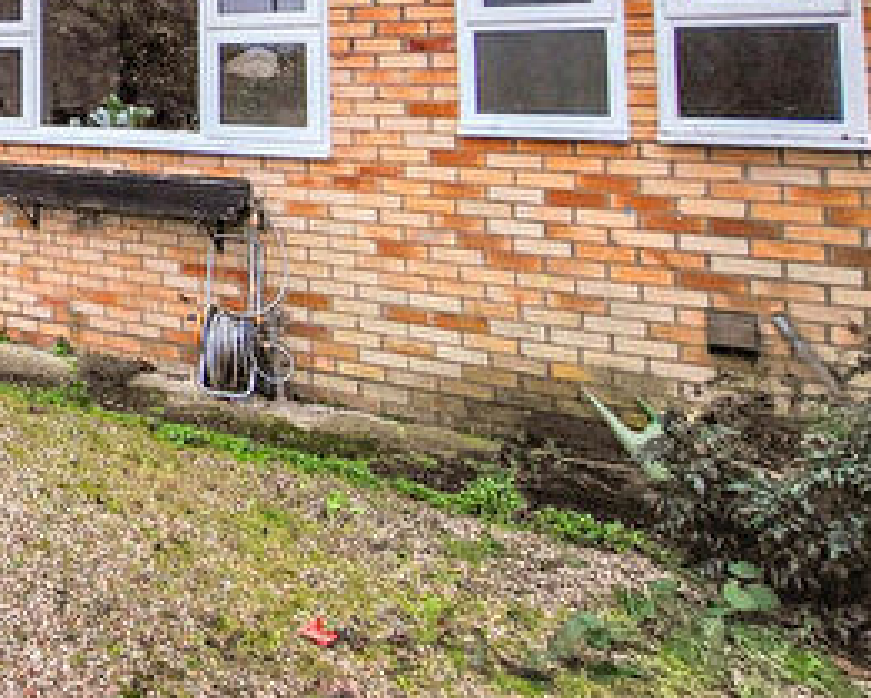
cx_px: -90
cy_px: -159
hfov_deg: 41.8
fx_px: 877
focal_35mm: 34
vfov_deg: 34.1
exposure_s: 1/50
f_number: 2.2
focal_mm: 1.74
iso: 64
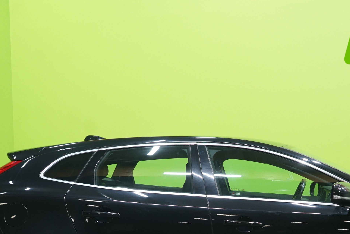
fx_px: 681
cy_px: 220
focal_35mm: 70
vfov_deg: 19.0
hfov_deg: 28.5
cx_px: 254
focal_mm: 34
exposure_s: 1/20
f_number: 4.5
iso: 1000
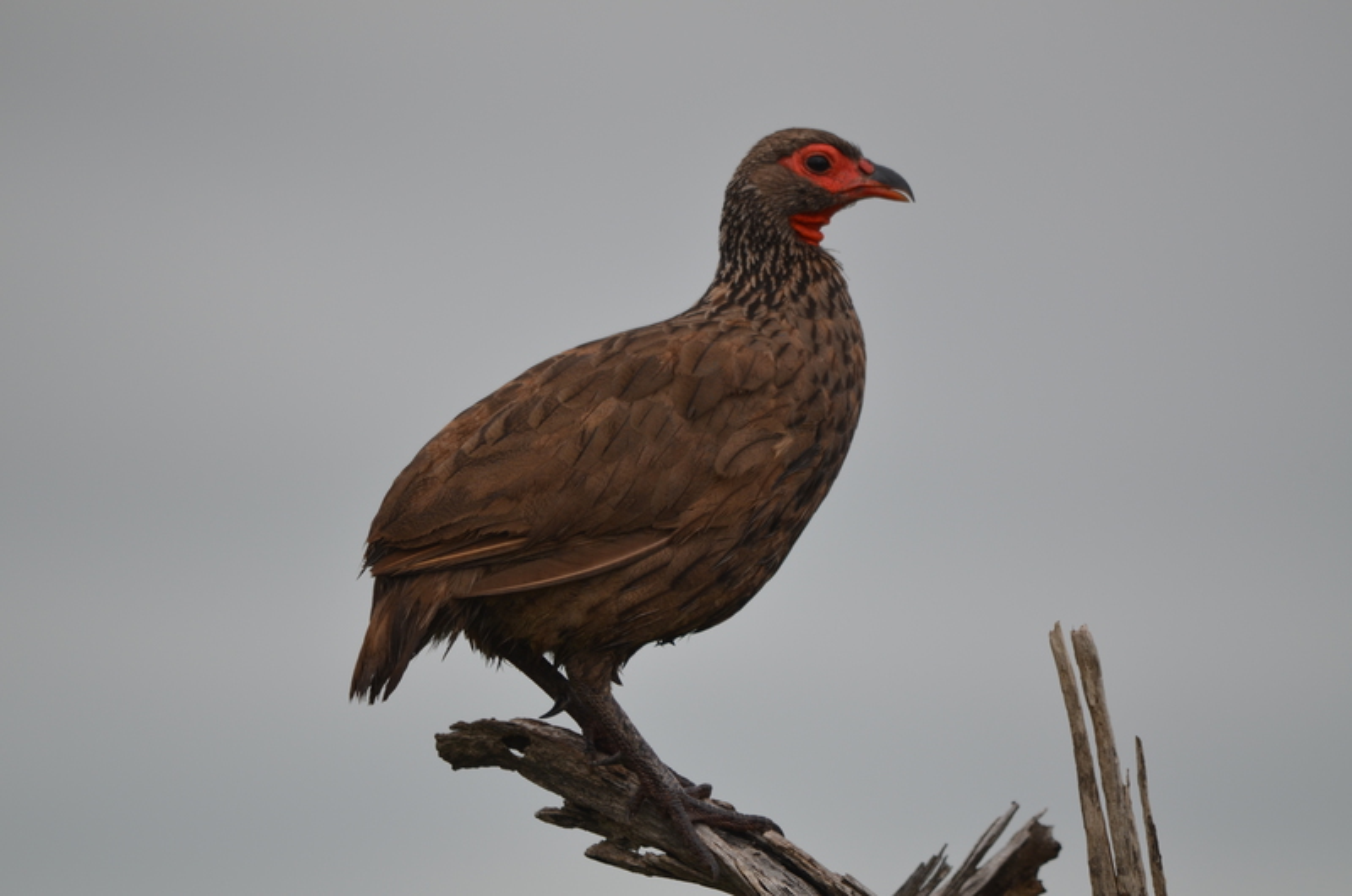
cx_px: 676
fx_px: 28110
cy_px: 448
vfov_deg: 1.8
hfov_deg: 2.8
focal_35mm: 750
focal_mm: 500
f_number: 6.3
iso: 220
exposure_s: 1/500
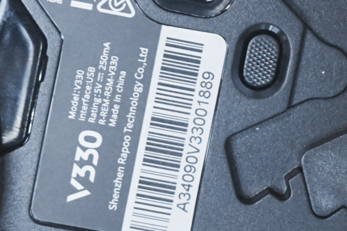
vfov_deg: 9.7
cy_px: 6
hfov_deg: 14.6
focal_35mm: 141
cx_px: 204
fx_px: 1358
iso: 1250
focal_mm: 24
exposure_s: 1/60
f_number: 4.5
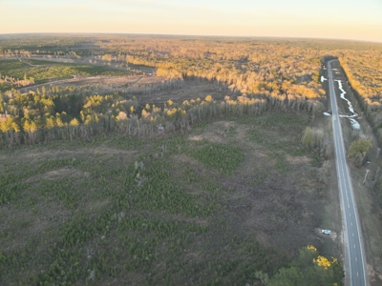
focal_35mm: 24
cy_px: 143
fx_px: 265
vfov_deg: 56.8
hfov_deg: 71.6
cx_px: 191
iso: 100
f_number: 2.8
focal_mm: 4.4
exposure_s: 1/125
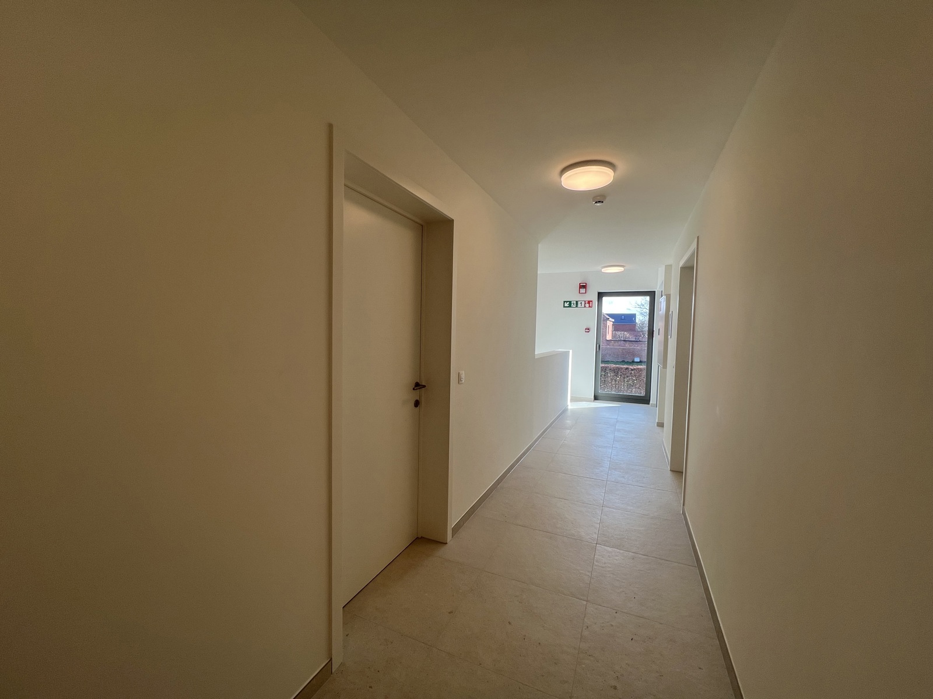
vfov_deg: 89.9
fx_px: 350
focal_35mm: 13
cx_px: 466
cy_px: 350
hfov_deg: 106.2
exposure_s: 1/147
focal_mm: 1.57
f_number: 1.8
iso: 32
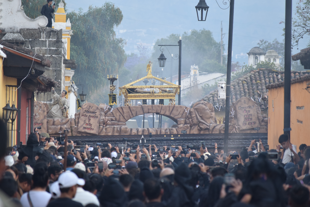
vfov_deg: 4.6
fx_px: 2583
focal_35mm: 300
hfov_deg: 6.9
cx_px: 155
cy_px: 104
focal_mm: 200
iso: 800
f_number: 5.6
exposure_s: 1/1250
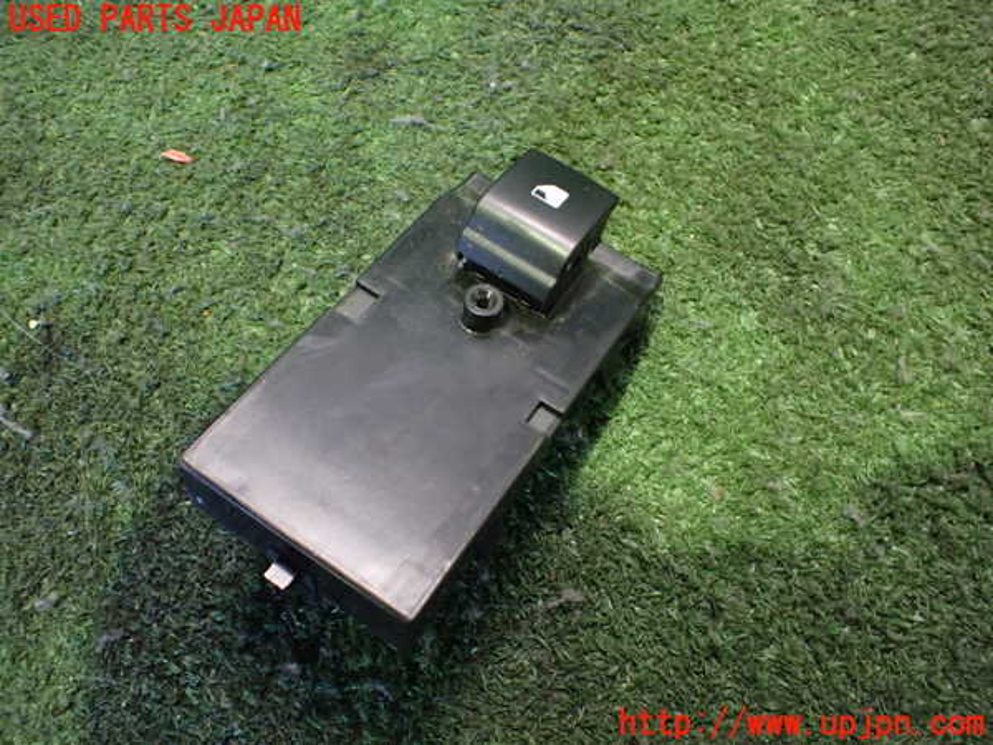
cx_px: 496
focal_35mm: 30
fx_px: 861
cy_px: 372
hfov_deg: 60.0
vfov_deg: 46.8
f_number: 2.3
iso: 1000
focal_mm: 5.4
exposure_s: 1/30
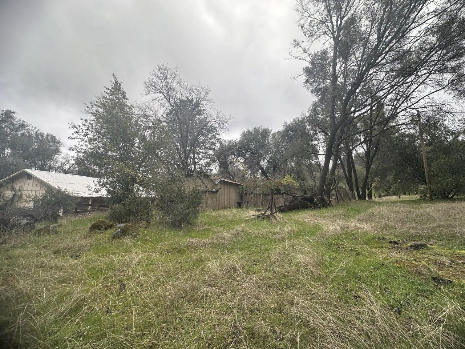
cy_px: 174
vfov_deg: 85.7
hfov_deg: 102.1
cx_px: 232
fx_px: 188
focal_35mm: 14
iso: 40
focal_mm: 2.22
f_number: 2.2
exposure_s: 1/185
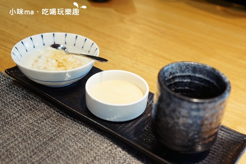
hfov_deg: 42.8
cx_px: 123
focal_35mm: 46
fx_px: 314
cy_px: 82
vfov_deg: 29.2
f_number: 4.5
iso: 1000
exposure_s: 1/60
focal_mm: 46
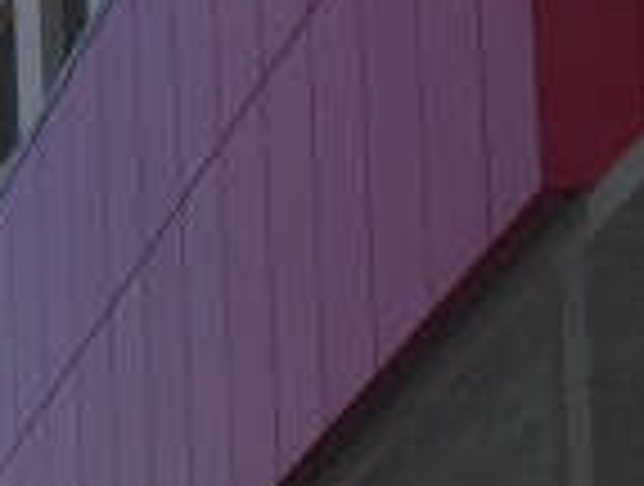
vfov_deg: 6.4
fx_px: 3861
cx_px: -1207
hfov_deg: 8.3
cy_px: 1634
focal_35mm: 207
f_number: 2.2
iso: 32
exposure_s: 1/2475
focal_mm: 4.15
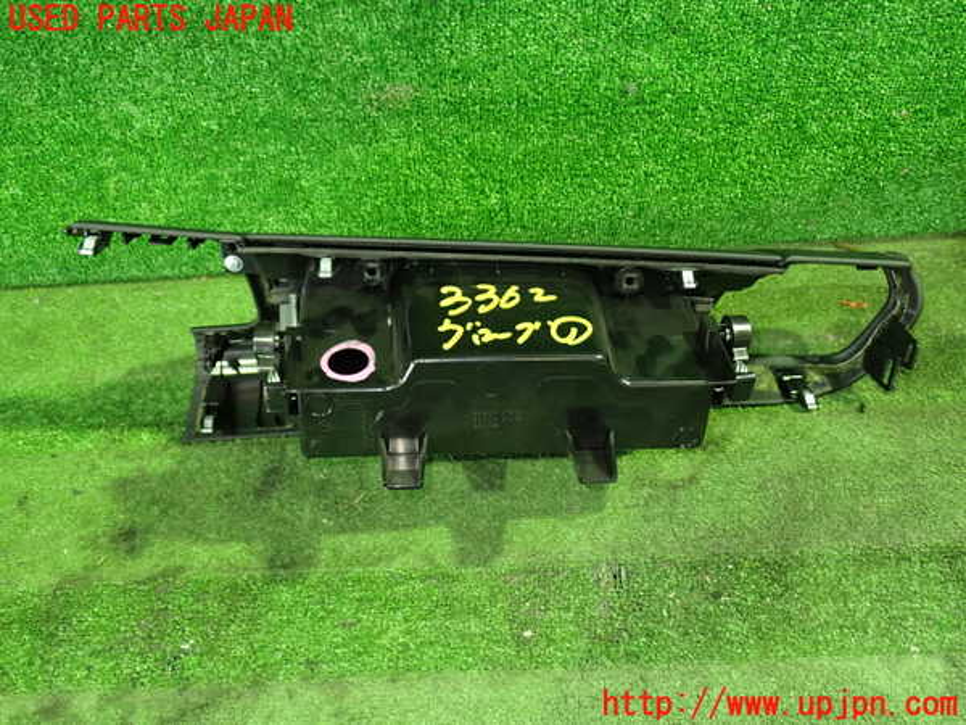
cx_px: 483
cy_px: 362
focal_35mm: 30
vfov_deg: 46.8
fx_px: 837
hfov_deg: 60.0
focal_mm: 5.4
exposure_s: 1/25
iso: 800
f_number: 2.3
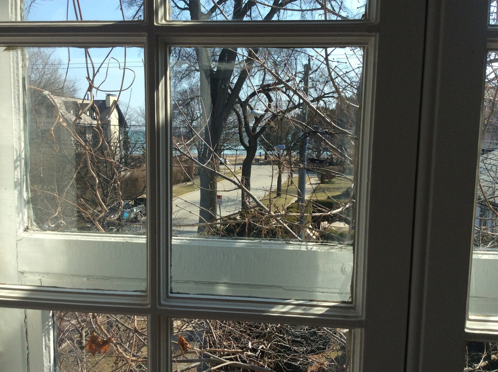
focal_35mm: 32
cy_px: 186
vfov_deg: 44.1
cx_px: 249
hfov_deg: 56.9
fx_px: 460
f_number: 2.4
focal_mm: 3.3
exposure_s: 1/1079
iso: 32
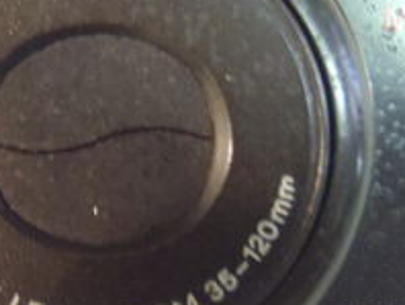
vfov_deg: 12.9
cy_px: 86
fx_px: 1347
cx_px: -20
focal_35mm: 115
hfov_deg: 16.7
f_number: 4.6
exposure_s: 1/4
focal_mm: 6.83
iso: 400
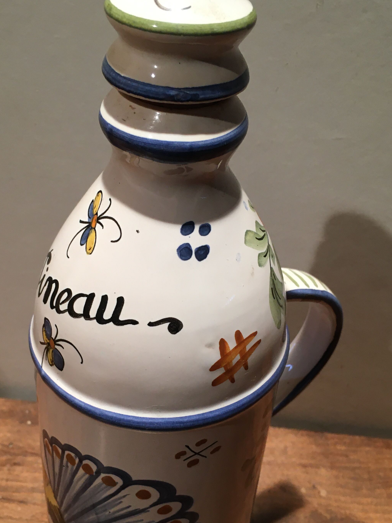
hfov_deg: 33.5
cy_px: 310
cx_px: 167
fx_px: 649
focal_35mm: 43
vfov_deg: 43.7
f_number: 2.2
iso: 80
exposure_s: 1/33
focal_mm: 4.15
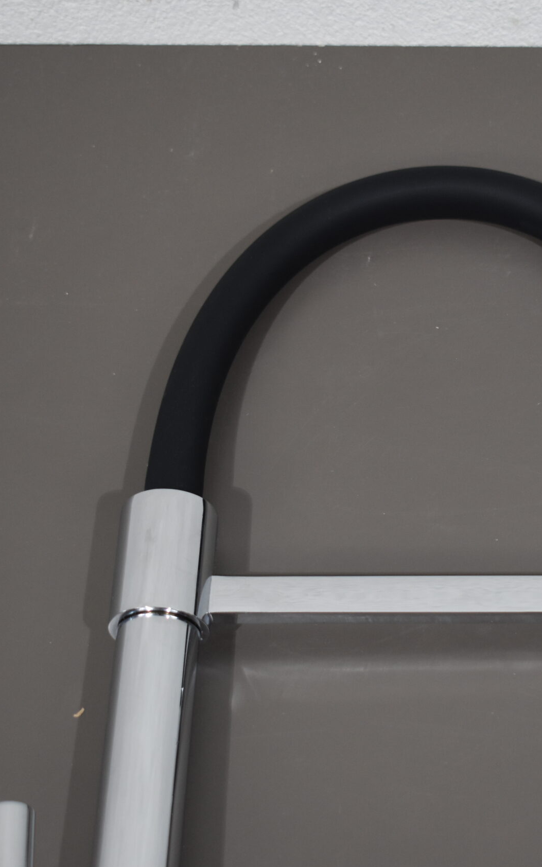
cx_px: 434
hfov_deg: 16.4
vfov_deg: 26.1
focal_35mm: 79
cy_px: 431
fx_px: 1866
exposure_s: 1/160
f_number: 4.5
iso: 800
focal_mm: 34
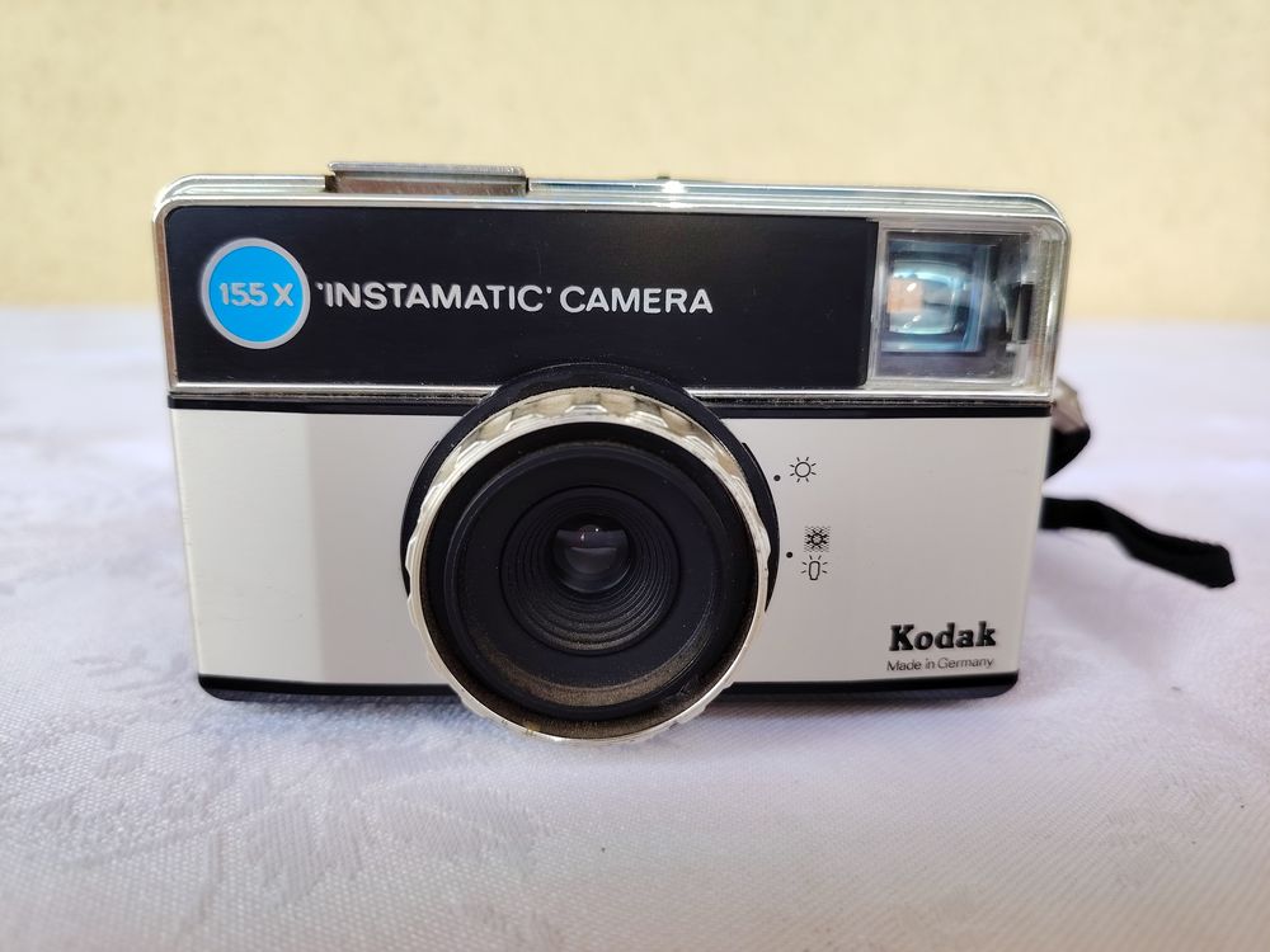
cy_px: 476
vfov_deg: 56.8
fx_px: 881
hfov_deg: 71.6
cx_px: 635
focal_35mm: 24
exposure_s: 1/157
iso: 100
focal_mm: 5.25
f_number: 1.75
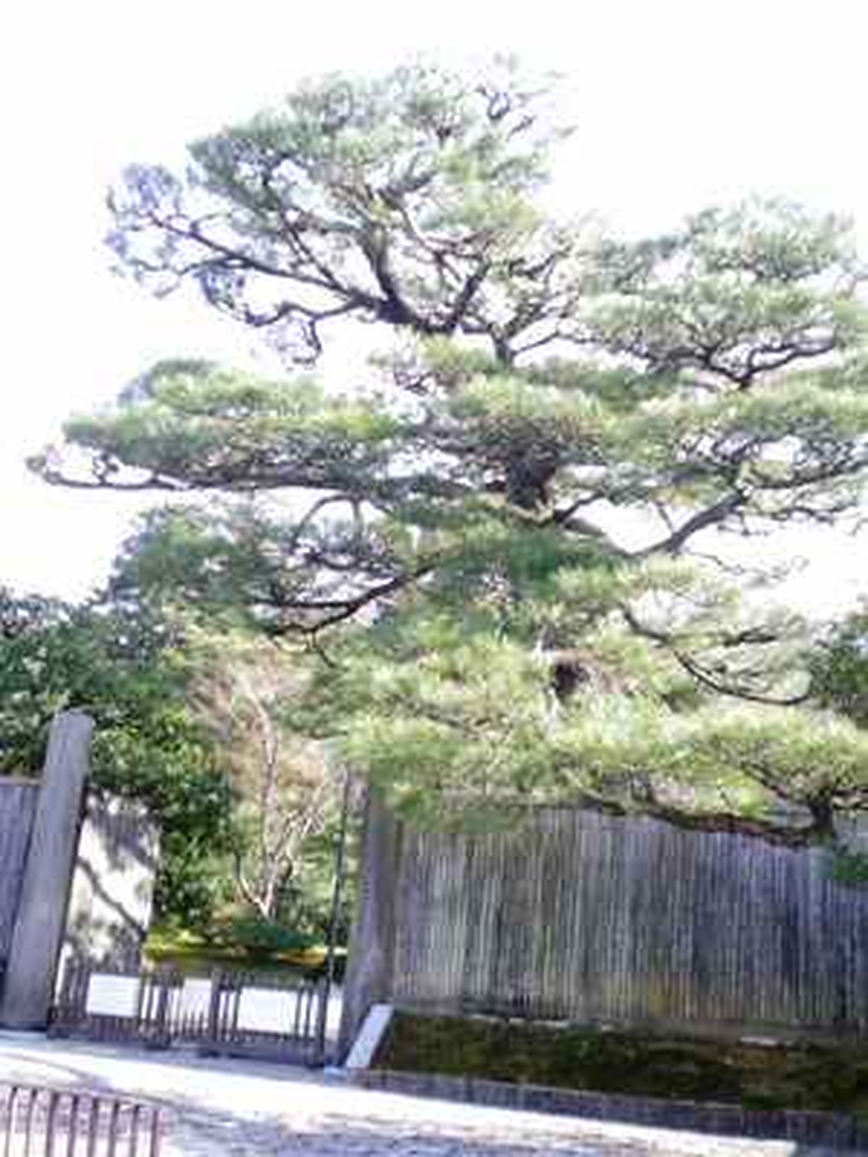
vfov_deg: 42.9
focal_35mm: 44
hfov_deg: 32.9
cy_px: 578
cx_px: 434
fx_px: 1471
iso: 50
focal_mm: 7.4
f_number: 3.5
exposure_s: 1/67.8
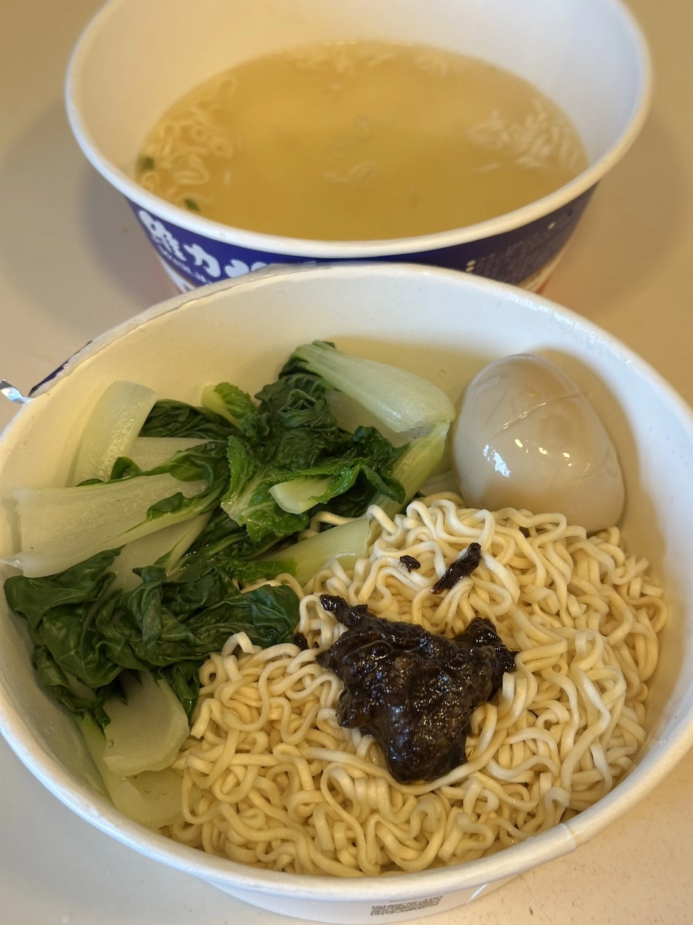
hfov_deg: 30.3
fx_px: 1281
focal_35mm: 48
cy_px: 462
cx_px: 346
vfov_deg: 39.7
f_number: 1.8
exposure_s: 1/60
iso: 160
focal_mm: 6.9
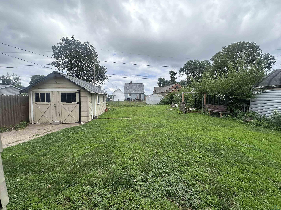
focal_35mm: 14
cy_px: 105
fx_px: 114
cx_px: 140
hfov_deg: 102.1
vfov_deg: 85.7
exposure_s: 1/1667
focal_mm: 2.22
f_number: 2.2
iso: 50
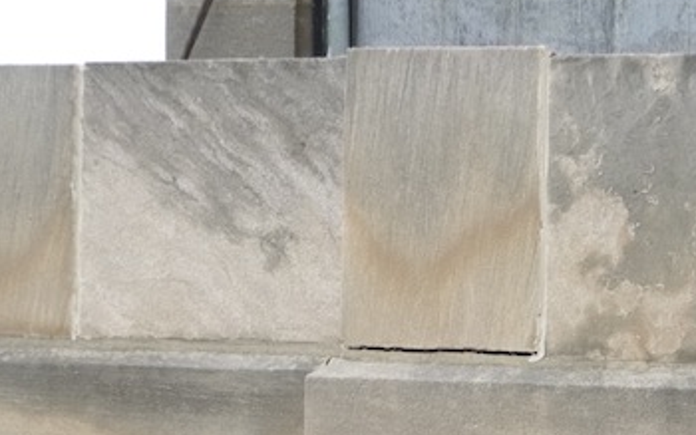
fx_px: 2277
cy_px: 322
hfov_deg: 17.3
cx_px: 453
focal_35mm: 120
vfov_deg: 10.9
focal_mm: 11.9
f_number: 5.4
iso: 200
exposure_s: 1/160
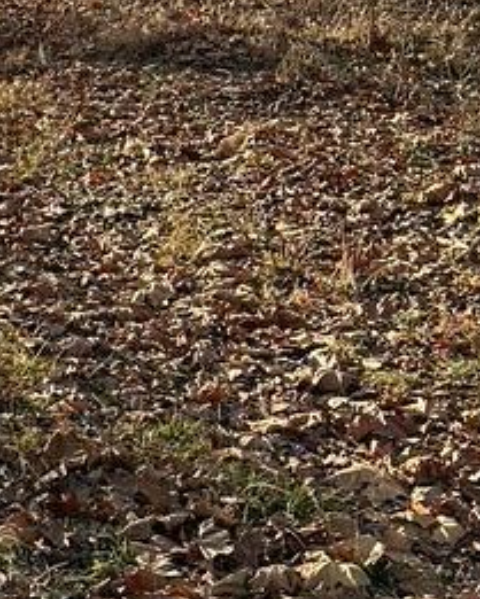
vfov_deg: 20.6
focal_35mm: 92
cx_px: -377
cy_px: 119
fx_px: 1633
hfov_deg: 14.7
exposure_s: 1/1072
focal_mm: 6.86
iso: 80
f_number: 1.78
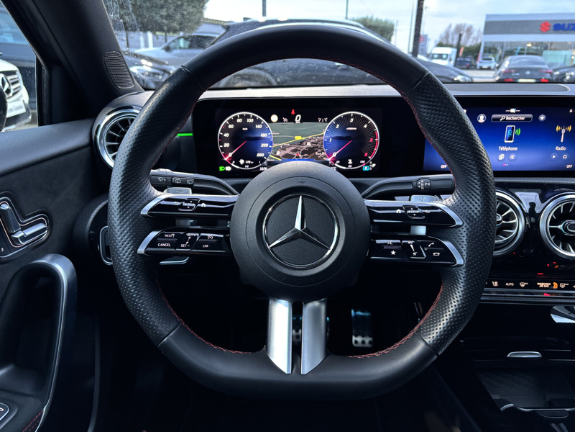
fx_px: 432
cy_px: 216
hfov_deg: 67.3
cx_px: 288
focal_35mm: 26
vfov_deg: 53.1
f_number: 1.6
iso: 640
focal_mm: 5.96
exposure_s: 1/30
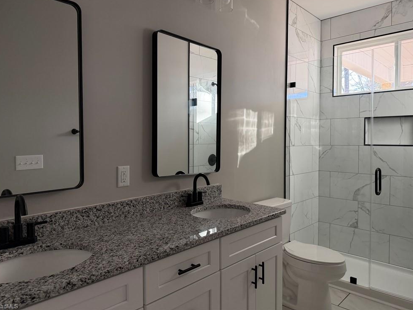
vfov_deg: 54.9
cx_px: 203
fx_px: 298
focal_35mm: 25
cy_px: 149
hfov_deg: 69.4
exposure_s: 1/72
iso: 200
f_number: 1.78
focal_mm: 6.76
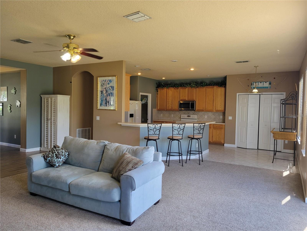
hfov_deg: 67.3
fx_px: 231
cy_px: 116
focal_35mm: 26
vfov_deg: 53.1
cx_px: 154
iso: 50
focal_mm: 5.4
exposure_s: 1/120
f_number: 1.8
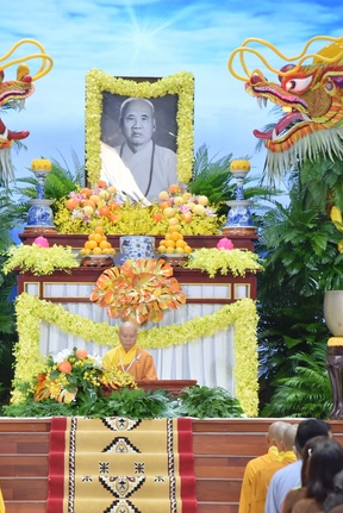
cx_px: 133
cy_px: 307
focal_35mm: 166
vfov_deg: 12.4
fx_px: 2368
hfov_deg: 8.3
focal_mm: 110
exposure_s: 1/125
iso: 1600
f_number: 4
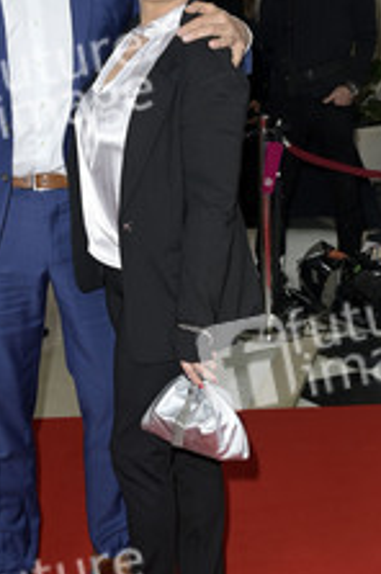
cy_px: 224
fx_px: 1258
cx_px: 95
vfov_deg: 25.6
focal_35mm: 79
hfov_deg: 17.1
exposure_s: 1/250
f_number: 5.6
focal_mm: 44
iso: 640
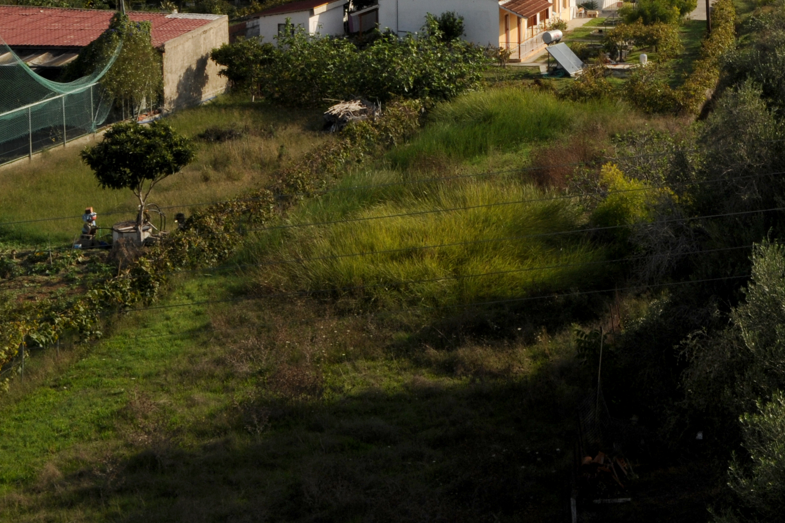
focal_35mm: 94
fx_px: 2049
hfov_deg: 21.2
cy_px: -33
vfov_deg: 14.3
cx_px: 700
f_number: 22
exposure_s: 1/200
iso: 500
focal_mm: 44
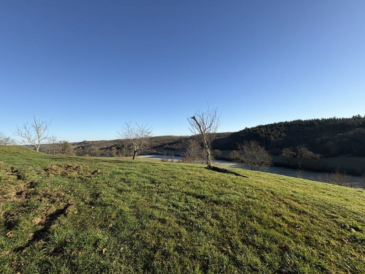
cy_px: 137
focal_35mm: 14
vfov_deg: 85.7
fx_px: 148
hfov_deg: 102.1
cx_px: 182
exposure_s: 1/1395
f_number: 2.2
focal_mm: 2.22
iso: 50
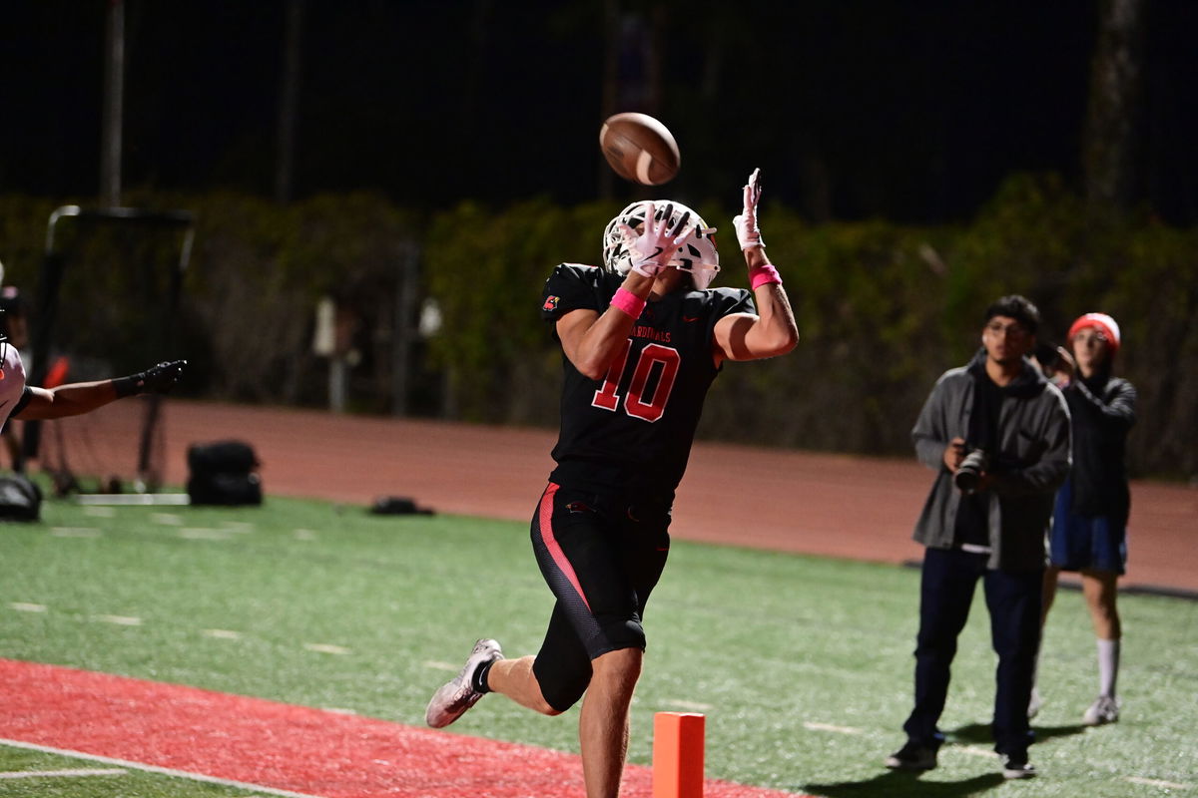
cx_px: 599
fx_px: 4991
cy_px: 399
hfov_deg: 13.7
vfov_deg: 9.1
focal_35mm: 150
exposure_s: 1/1000
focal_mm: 150
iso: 10000
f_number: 2.8
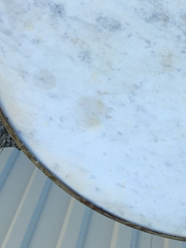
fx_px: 630
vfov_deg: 22.1
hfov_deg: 16.2
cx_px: 216
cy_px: 69
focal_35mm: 88
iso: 25
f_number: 2.2
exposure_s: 1/437
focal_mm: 4.15
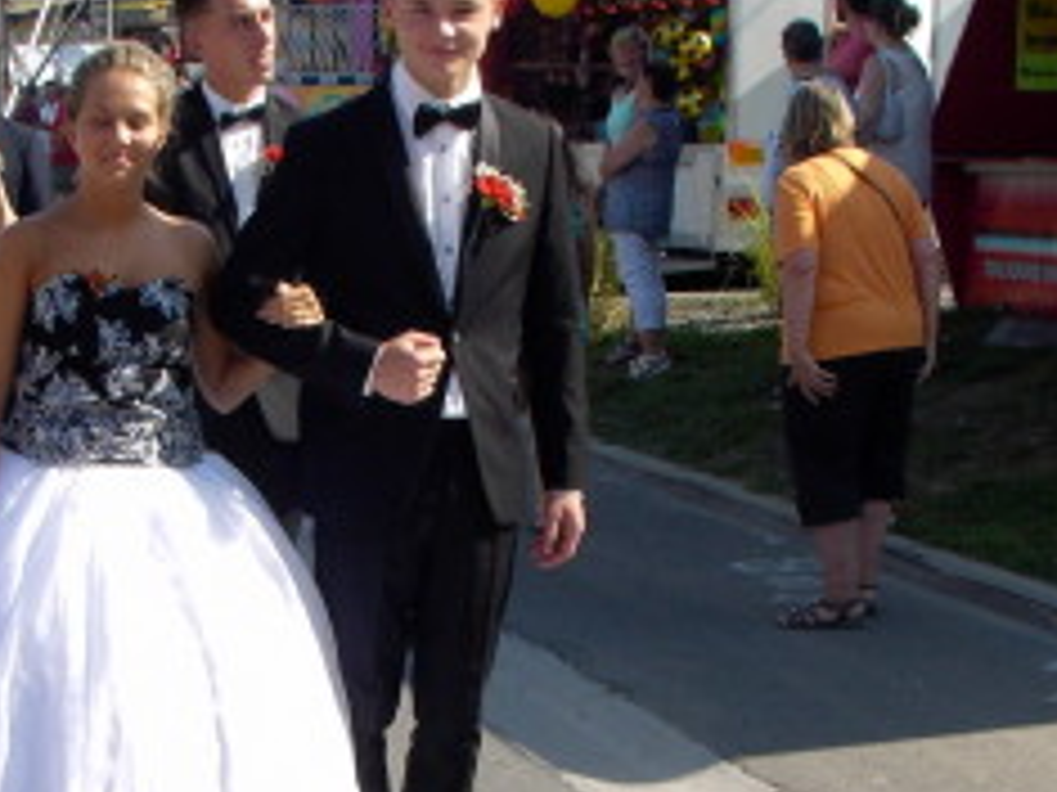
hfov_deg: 19.6
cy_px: 580
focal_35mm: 100
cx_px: 310
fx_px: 3052
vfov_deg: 14.7
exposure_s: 1/220
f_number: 5
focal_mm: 7.5
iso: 70
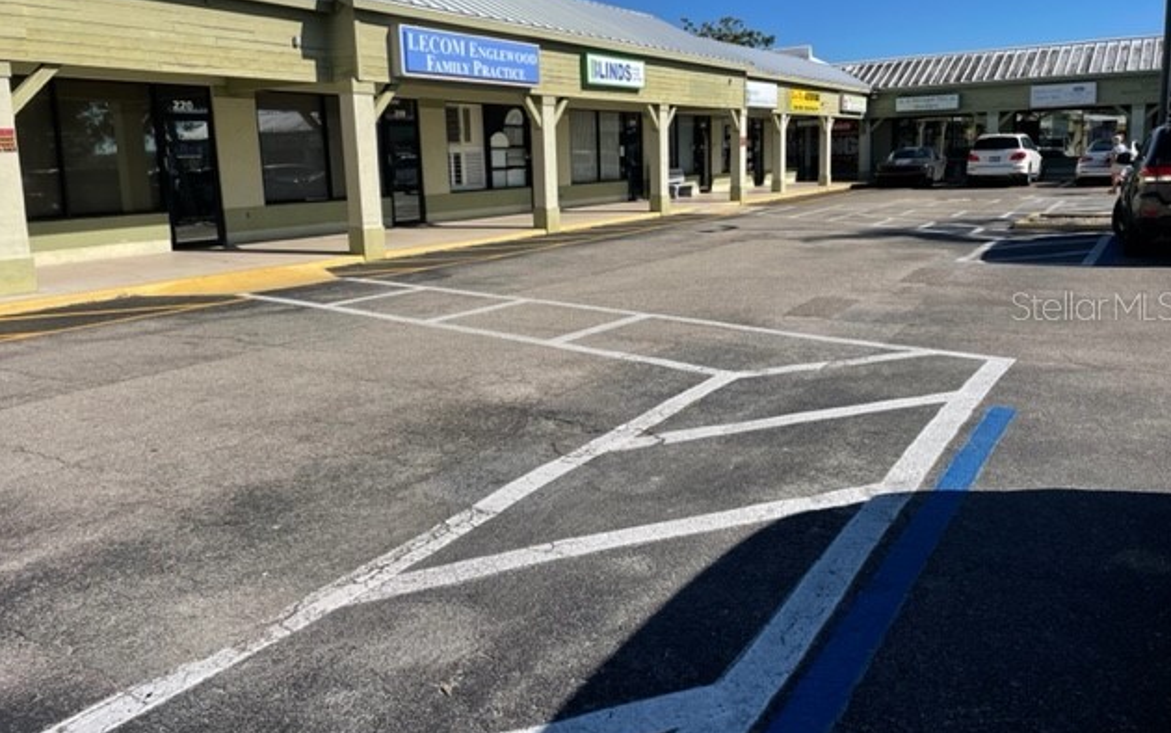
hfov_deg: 66.5
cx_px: 591
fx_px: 894
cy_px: 305
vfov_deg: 44.4
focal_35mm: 28
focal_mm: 4.2
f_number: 1.6
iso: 32
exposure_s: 1/5291
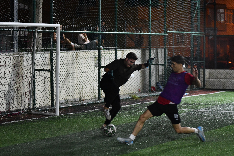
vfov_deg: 13.0
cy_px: 78
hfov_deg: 19.5
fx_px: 682
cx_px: 117
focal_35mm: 105
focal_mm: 70
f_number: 2.8
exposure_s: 1/400
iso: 5000
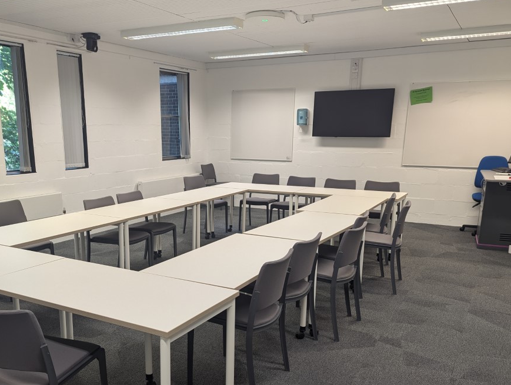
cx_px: 208
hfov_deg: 54.9
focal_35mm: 33
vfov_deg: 42.6
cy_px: 249
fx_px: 488
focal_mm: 6.81
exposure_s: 1/25
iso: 58
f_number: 1.85
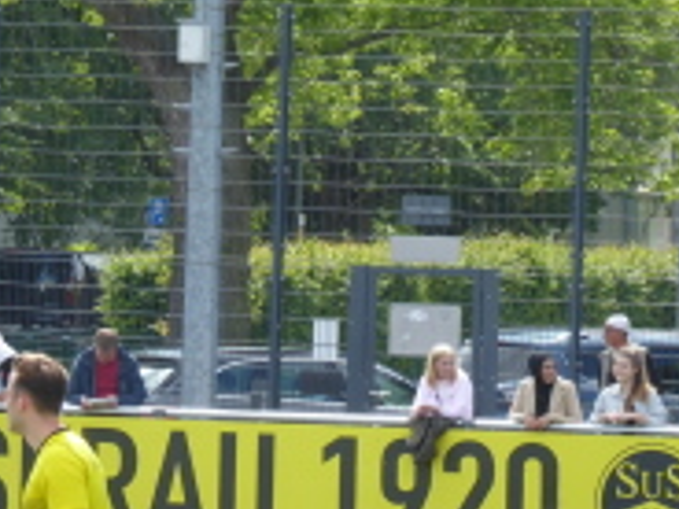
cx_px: 151
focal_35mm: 613
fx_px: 12024
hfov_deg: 3.2
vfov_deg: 2.4
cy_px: 369
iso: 80
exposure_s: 1/100
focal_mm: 44.8
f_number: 5.6
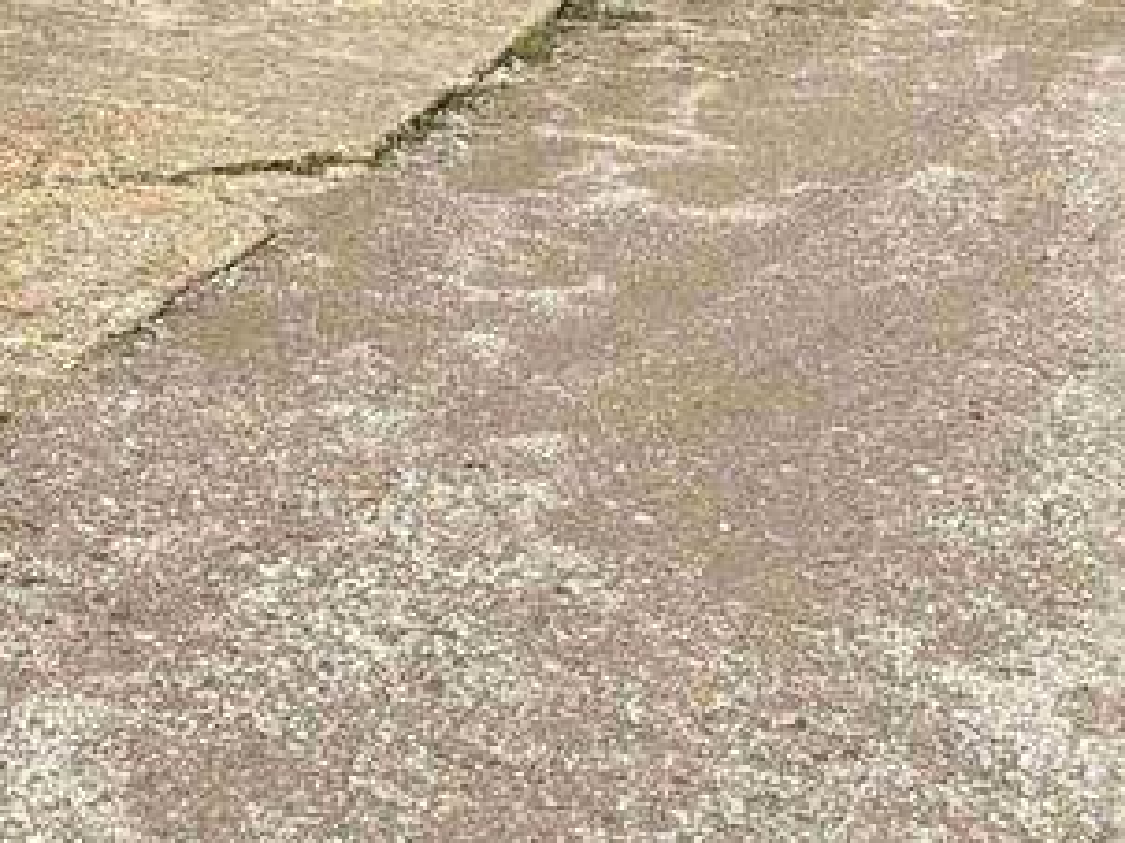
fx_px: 3574
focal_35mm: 110
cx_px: -572
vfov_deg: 12.5
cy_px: -602
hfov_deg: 16.3
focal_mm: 5.96
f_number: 1.6
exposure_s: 1/4065
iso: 50
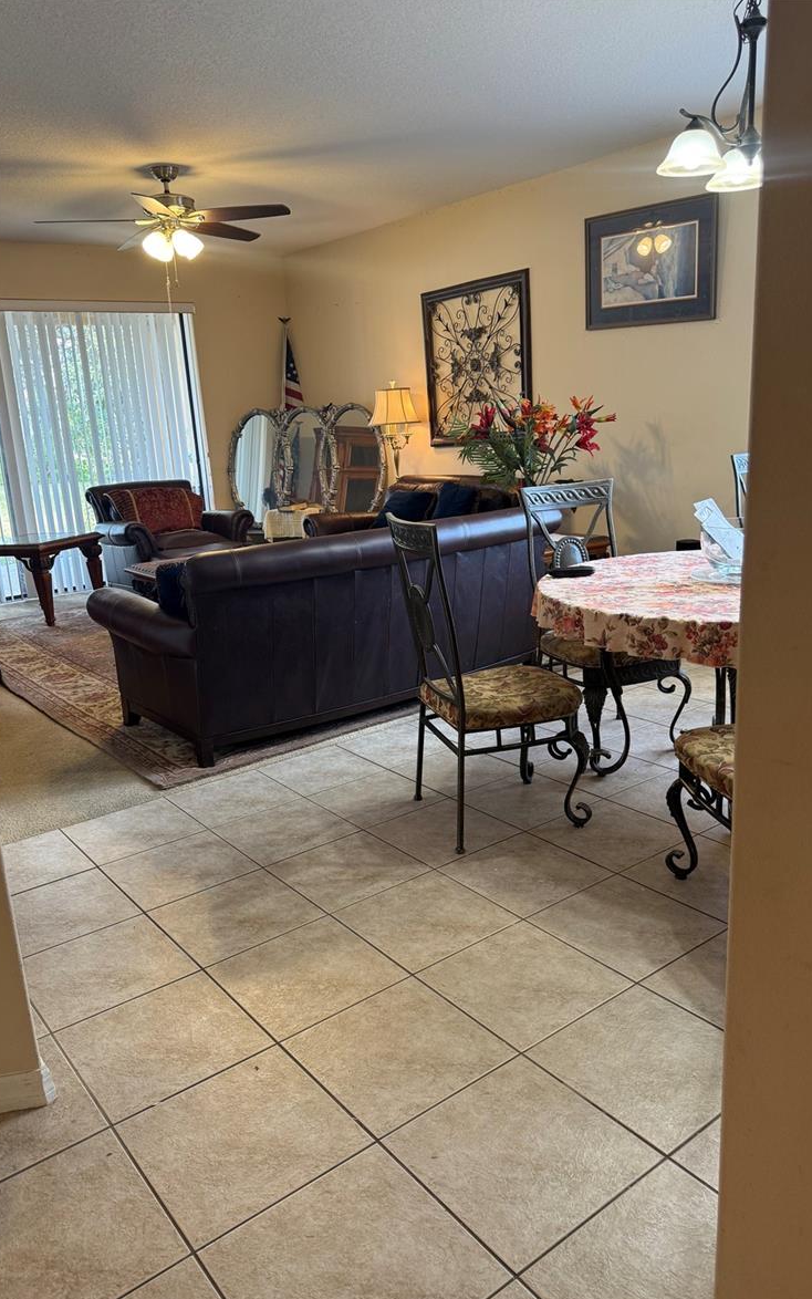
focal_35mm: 26
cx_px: 410
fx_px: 920
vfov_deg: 70.4
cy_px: 661
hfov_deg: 47.6
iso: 160
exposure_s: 1/60
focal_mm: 6.76
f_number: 1.78
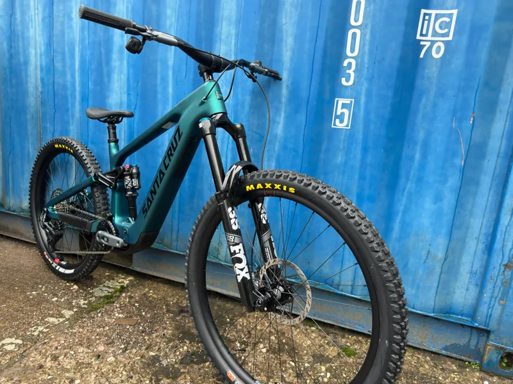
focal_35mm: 24
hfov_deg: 71.6
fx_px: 356
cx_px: 256
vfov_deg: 56.8
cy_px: 192
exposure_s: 1/120
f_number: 1.78
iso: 125
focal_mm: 6.86
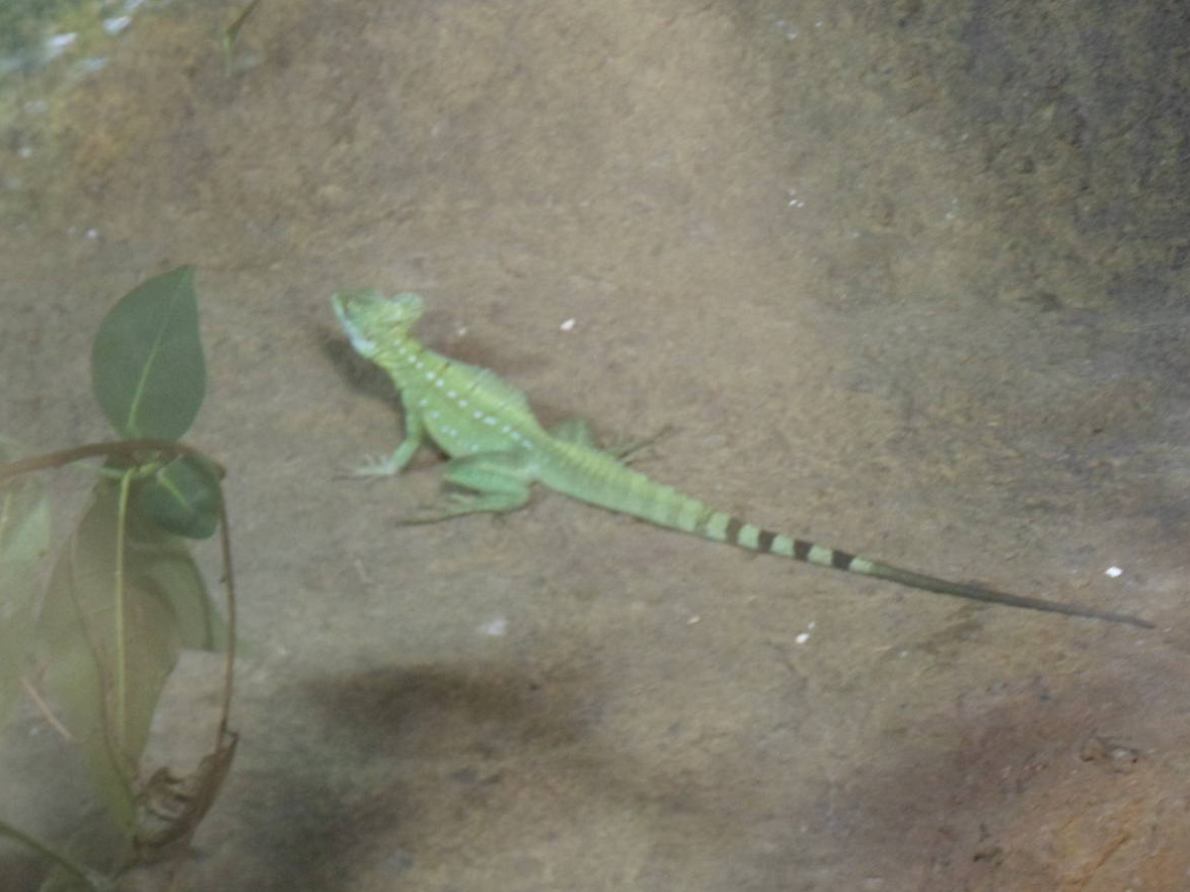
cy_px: 460
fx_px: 6049
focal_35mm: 176
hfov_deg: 11.2
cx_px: 493
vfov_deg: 8.4
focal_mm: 22.5
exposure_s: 1/45
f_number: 5.4
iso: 320
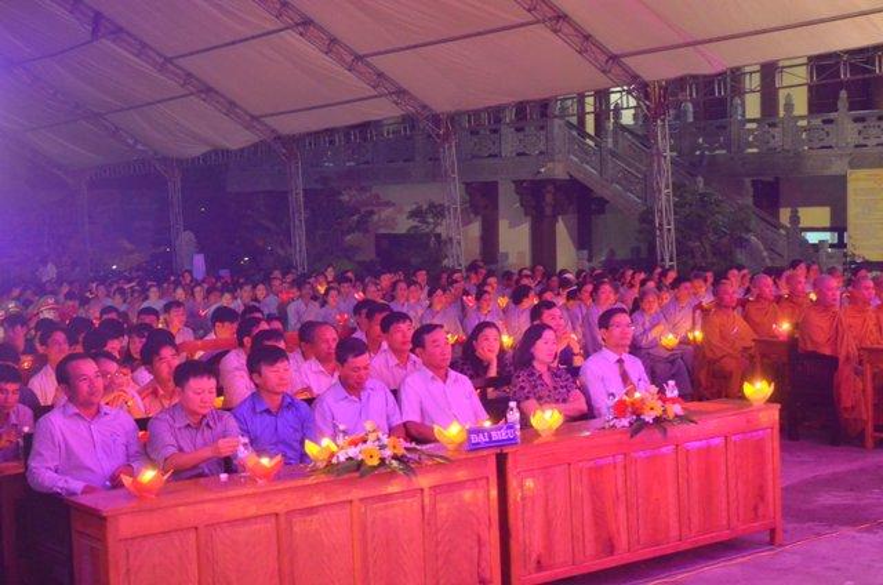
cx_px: 442
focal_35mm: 60
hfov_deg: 33.5
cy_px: 292
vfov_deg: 22.5
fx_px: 1469
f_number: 4.5
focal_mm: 40
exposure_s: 1/30
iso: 2500
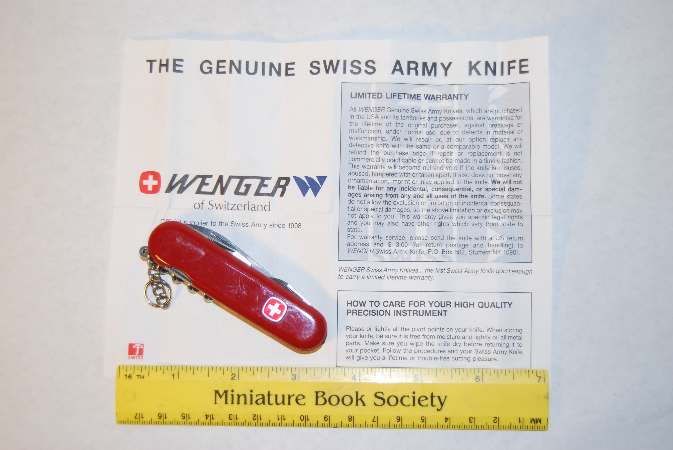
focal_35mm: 46
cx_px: 336
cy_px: 225
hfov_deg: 42.3
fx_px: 870
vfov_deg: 29.0
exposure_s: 1/60
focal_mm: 31
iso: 100
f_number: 4.5
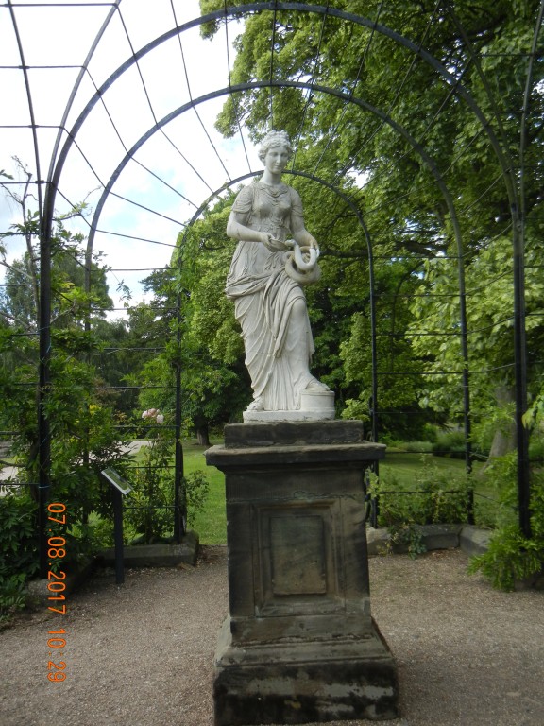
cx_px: 272
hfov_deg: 41.8
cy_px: 363
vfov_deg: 54.0
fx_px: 712
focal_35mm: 34
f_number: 3.6
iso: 160
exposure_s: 1/498
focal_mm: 6.2
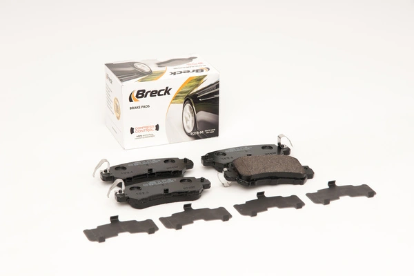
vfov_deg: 15.2
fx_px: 1035
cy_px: 138
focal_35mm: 90
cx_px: 207
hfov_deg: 22.6
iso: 100
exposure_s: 1/200
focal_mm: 60
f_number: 11
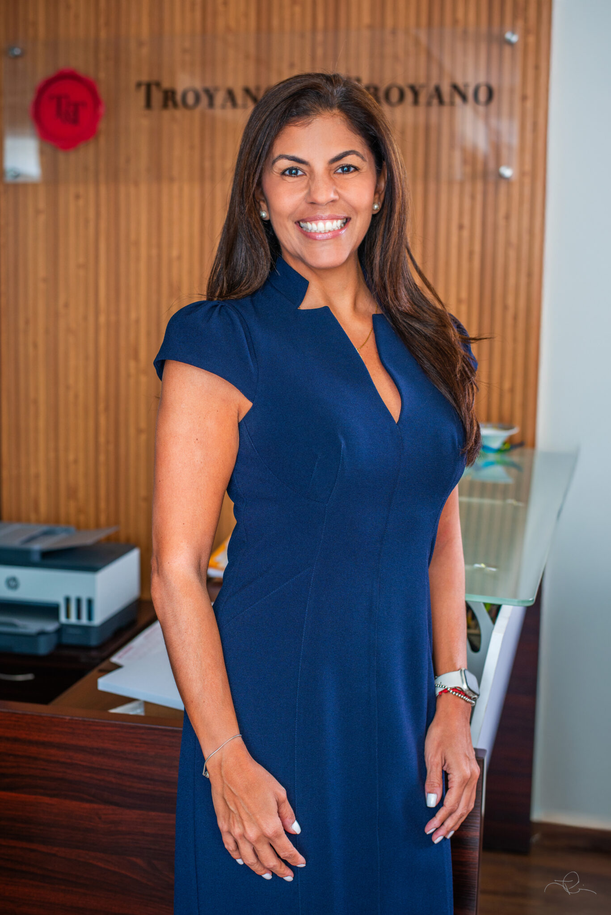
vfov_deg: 39.6
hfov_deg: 27.0
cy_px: 458
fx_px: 1272
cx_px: 306
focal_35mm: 50
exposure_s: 1/200
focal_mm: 50
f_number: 4.5
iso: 500
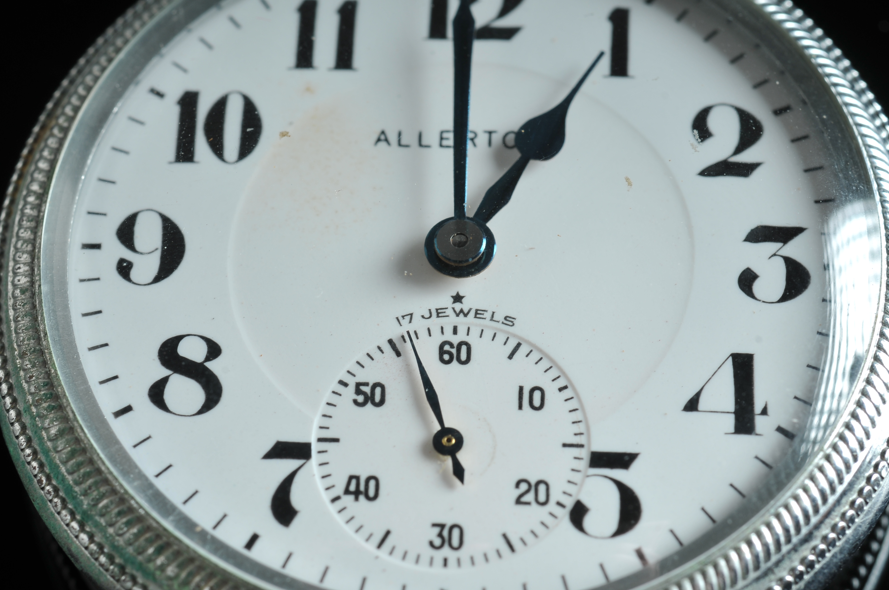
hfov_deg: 22.4
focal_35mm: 91
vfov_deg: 15.0
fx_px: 2245
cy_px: 293
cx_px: 449
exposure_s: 1/200
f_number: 14
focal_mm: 60
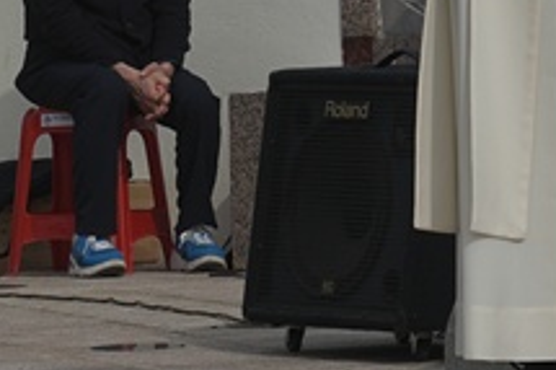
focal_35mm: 426
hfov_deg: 4.8
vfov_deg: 3.2
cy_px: -113
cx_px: 253
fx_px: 6574
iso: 100
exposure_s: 1/500
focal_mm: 80
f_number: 9
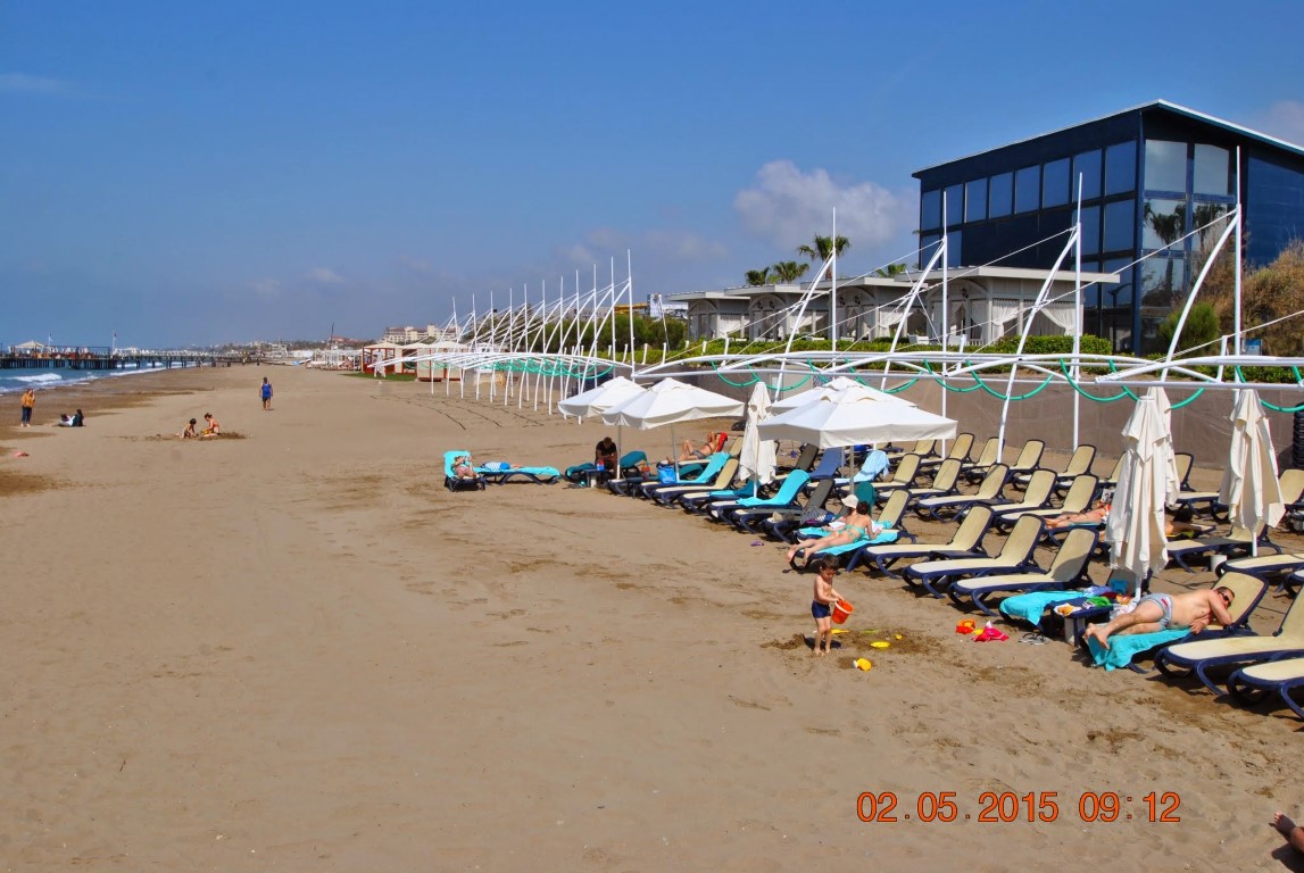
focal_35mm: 36
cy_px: 436
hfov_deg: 53.1
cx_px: 652
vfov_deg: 37.0
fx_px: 1306
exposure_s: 1/320
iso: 100
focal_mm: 24
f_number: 9
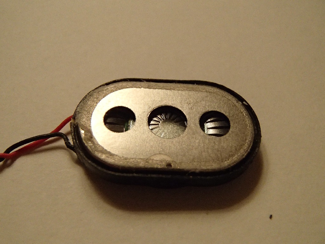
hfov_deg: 50.1
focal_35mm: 37
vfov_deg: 38.7
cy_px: 122
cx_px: 162
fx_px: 347
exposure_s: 1/80
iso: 800
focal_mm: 6.64
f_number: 4.7
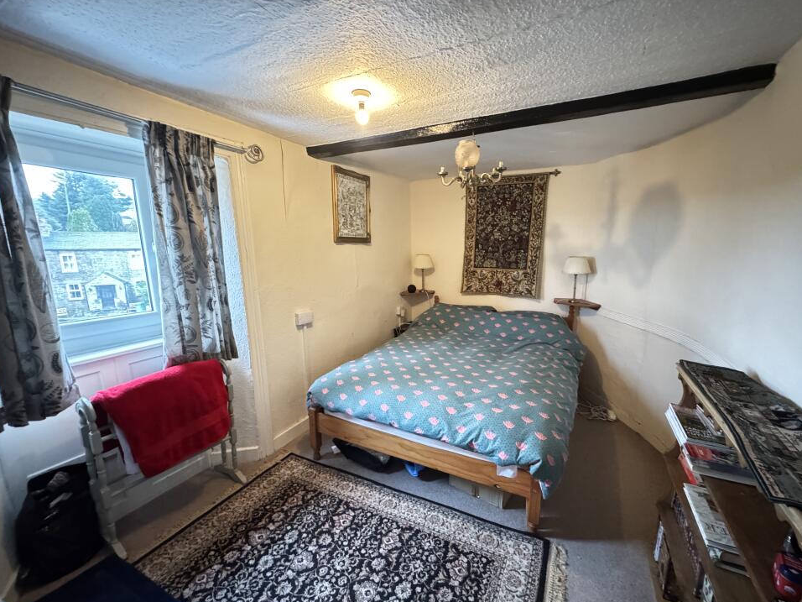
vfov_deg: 81.7
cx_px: 422
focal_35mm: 15
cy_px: 312
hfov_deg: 98.1
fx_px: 348
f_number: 2.2
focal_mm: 2.22
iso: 2000
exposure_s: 1/20
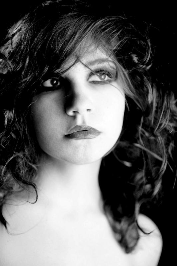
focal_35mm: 62
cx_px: 88
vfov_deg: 32.4
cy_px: 133
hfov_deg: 21.9
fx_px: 458
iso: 2200
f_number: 3.3
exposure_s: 1/180
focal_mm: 62
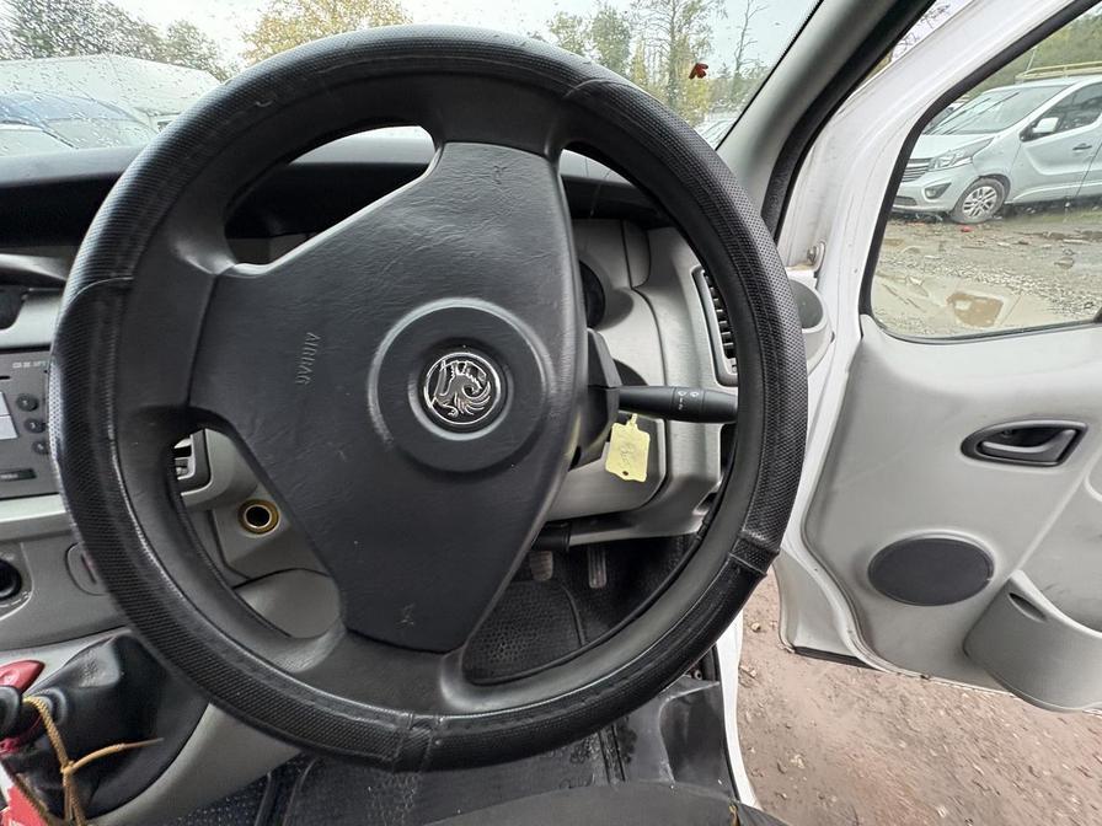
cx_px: 551
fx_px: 446
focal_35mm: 14
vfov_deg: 85.7
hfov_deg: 102.1
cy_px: 413
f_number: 2.2
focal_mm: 2.22
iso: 200
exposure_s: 1/71
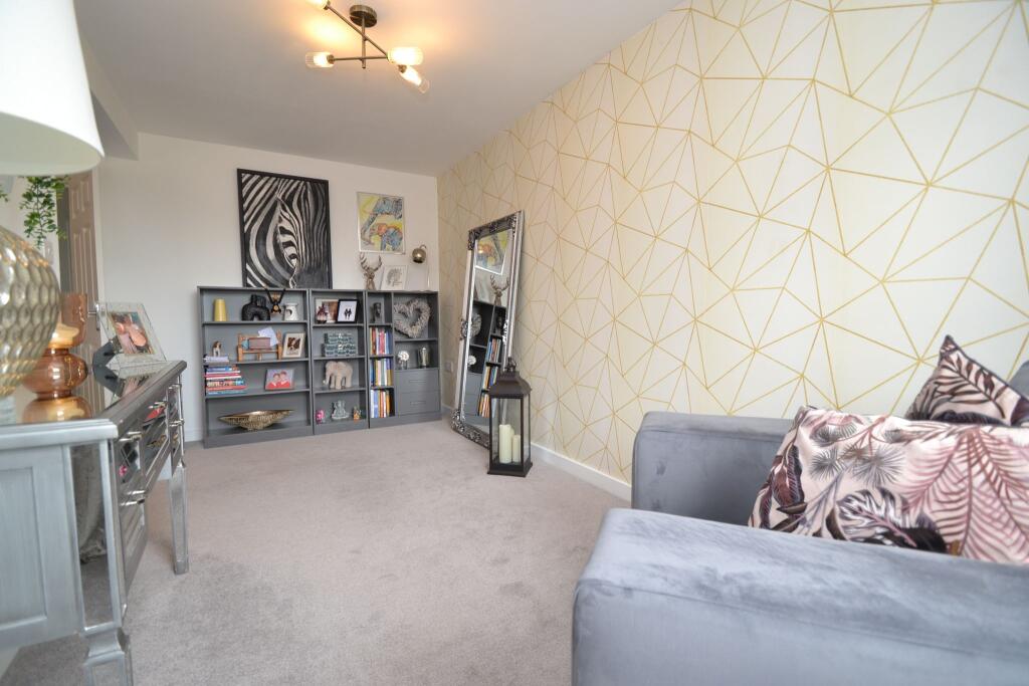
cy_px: 343
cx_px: 514
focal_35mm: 15
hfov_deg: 100.4
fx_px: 429
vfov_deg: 77.3
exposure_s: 1/60
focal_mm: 10
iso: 400
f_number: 4
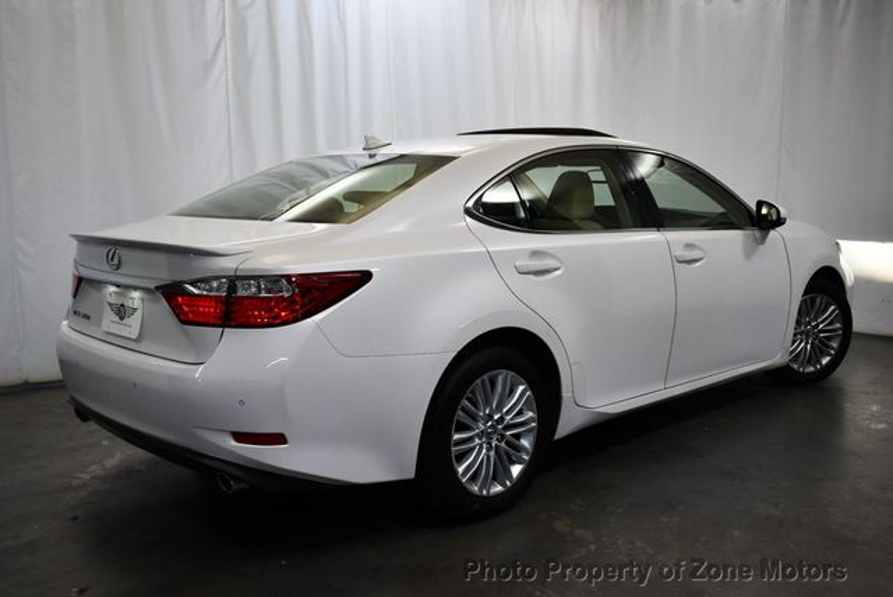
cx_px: 446
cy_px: 298
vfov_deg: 36.9
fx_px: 894
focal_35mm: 36
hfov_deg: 53.1
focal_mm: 18
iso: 560
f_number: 3.5
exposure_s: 1/250
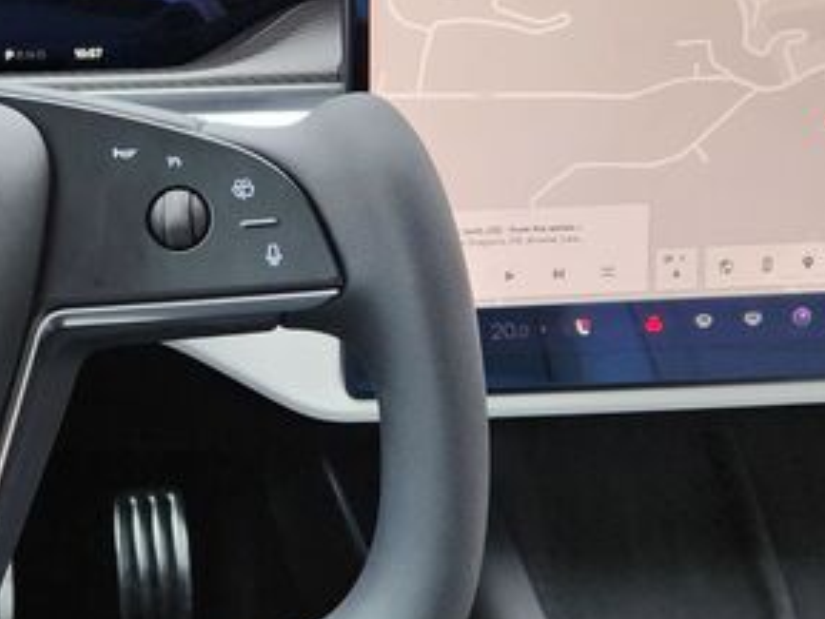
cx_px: 148
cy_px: 155
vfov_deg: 21.4
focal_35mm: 68
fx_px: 1621
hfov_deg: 27.9
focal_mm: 5.4
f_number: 1.8
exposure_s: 1/180
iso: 64
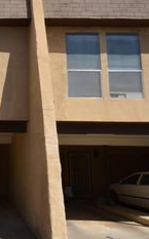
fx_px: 235
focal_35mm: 36
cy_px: 131
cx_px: -28
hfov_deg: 30.2
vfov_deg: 53.9
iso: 100
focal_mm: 11
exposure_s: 1/200
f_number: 10
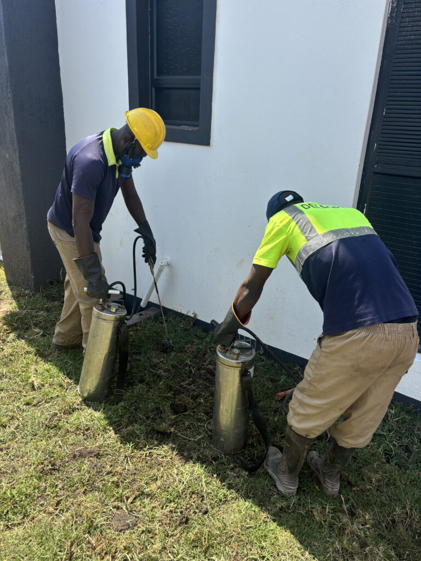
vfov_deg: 67.3
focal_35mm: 26
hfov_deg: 53.1
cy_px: 280
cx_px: 210
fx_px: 422
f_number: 1.6
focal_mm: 5.96
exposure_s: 1/1027
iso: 50
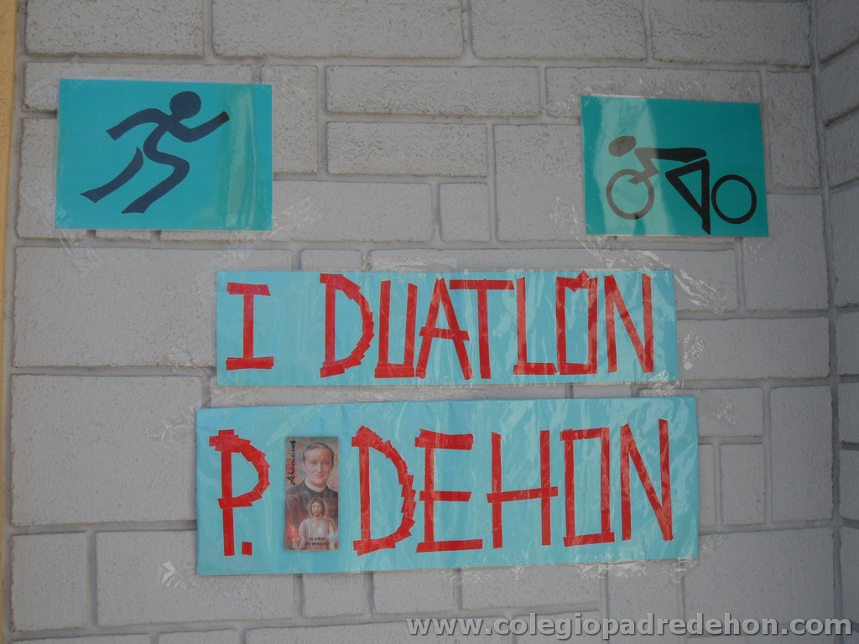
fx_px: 993
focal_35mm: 40
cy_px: 322
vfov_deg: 36.0
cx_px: 430
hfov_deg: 46.8
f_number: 3.6
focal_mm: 6.5
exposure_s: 1/500
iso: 80
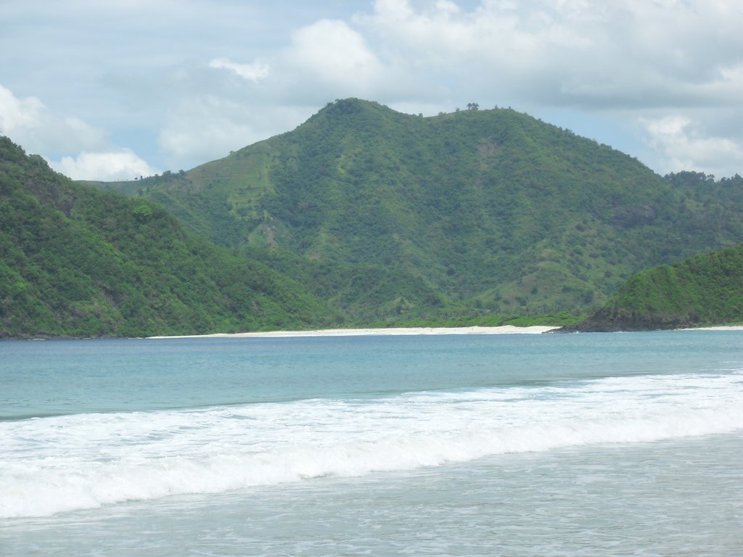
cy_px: 278
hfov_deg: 17.4
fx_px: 2425
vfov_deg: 13.1
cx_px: 372
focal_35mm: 113
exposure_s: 1/800
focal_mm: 18.6
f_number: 5.2
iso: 100
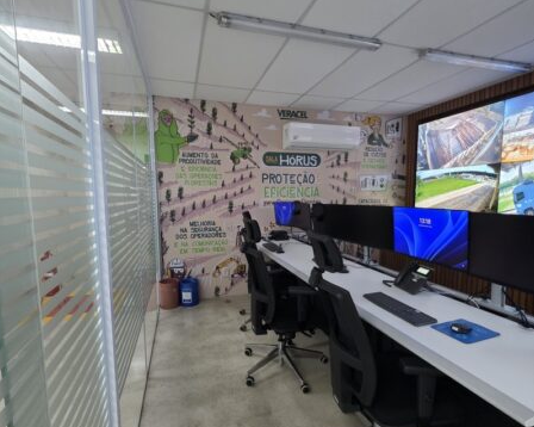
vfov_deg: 76.9
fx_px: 269
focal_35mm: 17
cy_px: 221
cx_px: 267
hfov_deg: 89.7
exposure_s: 1/60
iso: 400
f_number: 1.9
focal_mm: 2.2
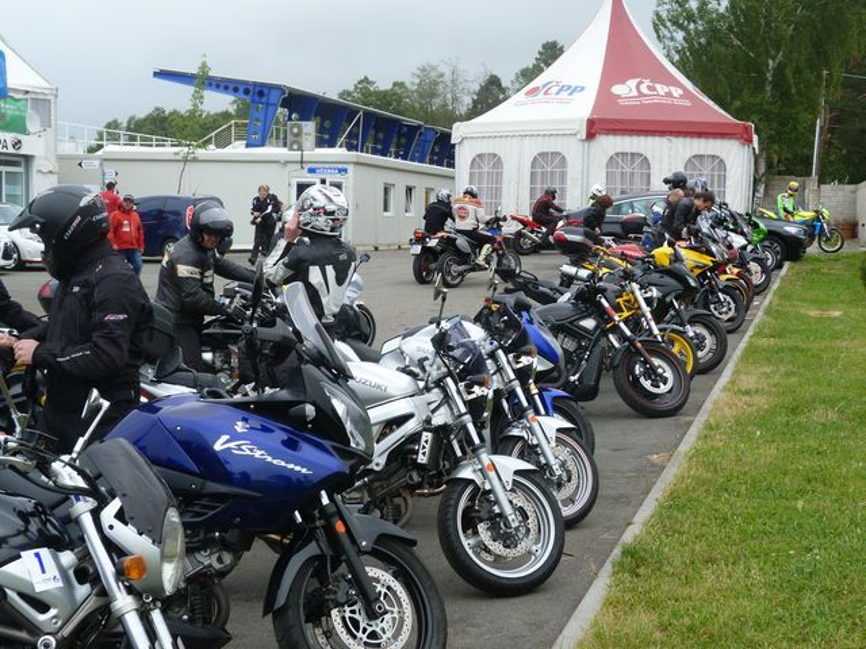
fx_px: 1376
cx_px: 433
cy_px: 324
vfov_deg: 26.6
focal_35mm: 55
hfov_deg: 34.9
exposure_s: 1/250
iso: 80
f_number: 4
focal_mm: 10
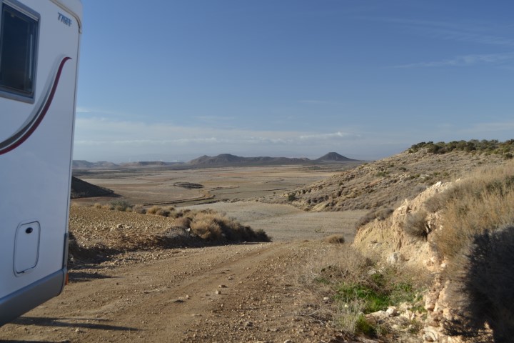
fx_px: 685
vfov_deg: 28.1
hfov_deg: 41.1
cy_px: 172
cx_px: 257
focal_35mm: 48
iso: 100
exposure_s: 1/160
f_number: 6.3
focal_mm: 32
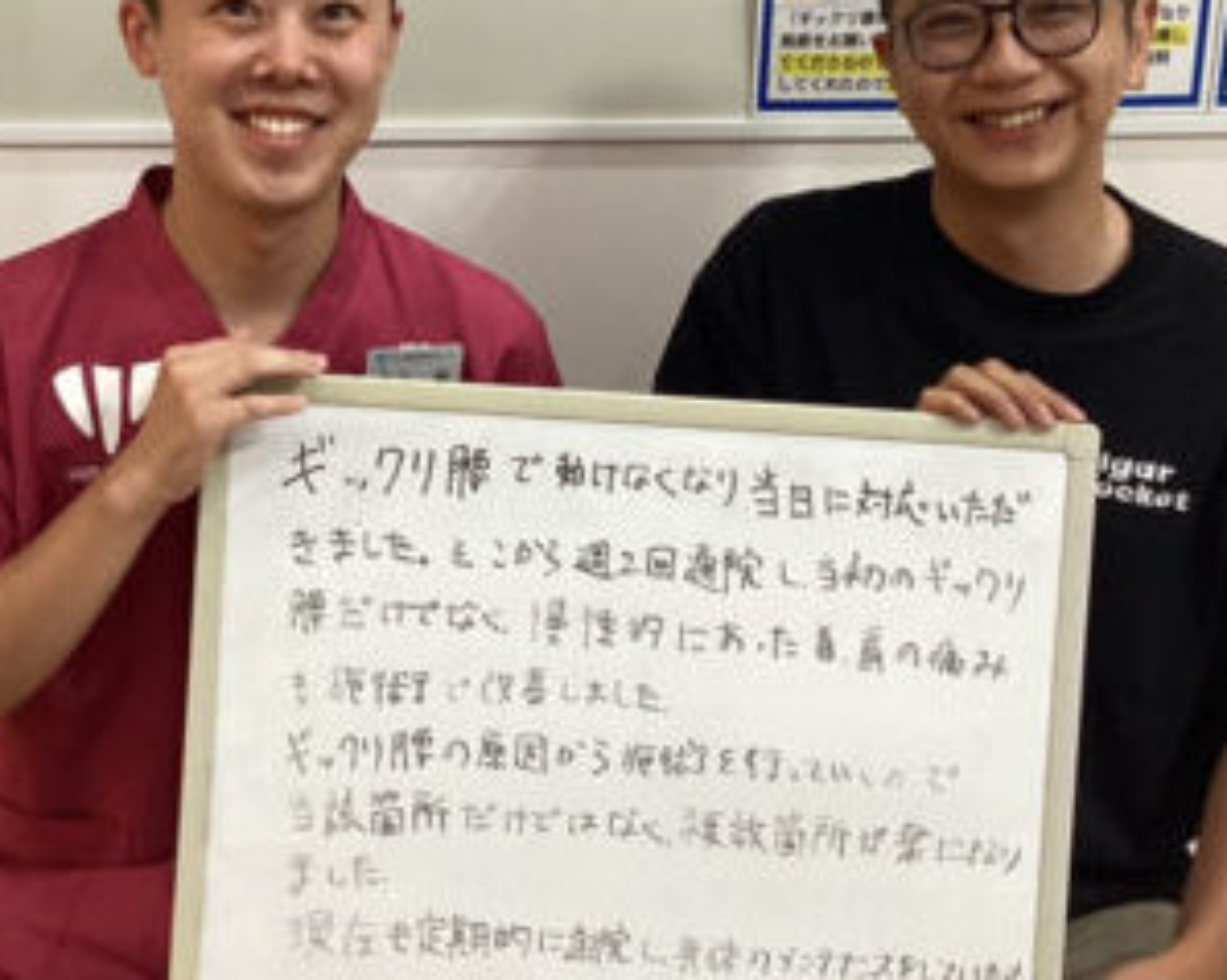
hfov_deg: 42.0
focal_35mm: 44
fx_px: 1597
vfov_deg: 34.1
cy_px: 430
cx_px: 632
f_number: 2.4
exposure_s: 1/60
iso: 160
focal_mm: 3.3
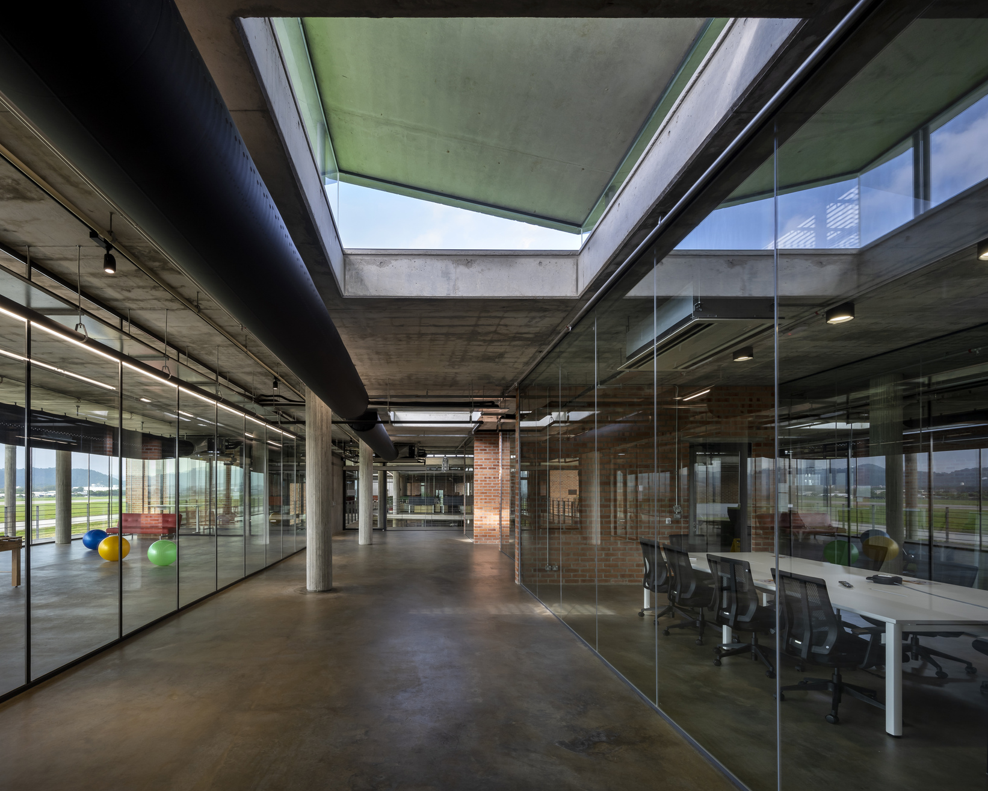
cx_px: 419
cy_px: 391
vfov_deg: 80.4
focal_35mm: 16
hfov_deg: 92.4
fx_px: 468
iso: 200
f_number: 13
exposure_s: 1/5
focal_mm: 14
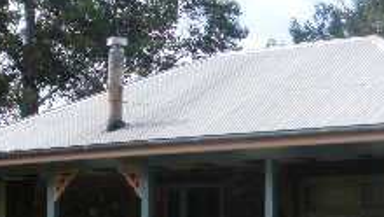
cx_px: 428
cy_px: 271
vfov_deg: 10.4
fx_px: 1161
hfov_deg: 18.1
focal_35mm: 114
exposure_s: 1/365
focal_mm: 6.3
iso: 64
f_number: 3.5
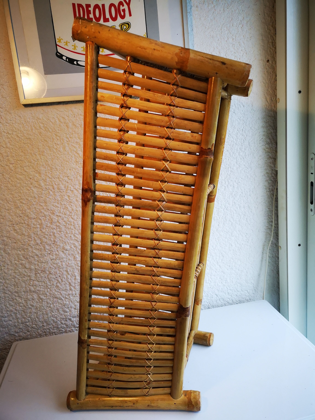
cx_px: 158
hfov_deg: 51.4
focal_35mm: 27
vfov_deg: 65.3
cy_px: 210
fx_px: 328
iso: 400
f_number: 1.8
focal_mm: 5.58
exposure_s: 1/900
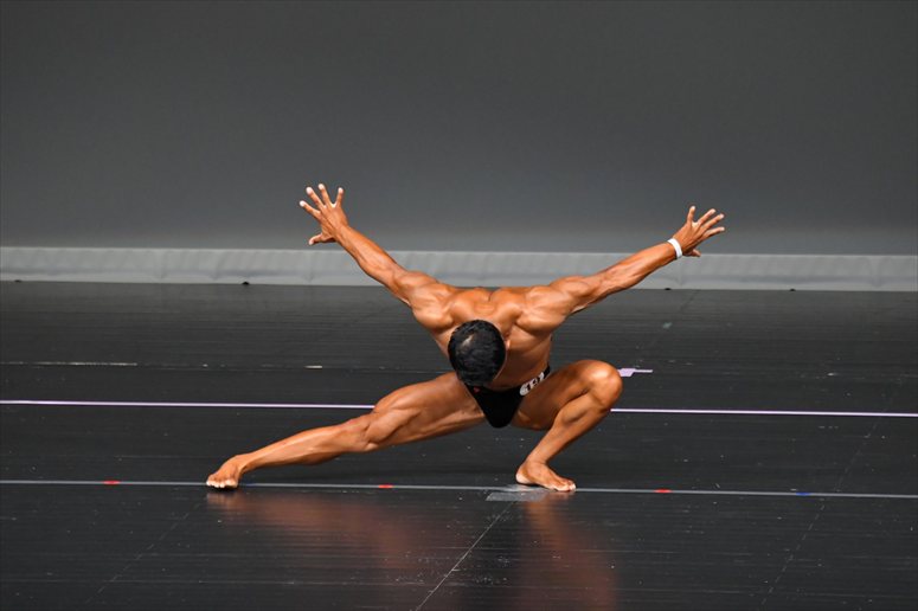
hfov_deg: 6.0
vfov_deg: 4.0
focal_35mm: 345
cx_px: 459
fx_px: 8793
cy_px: 306
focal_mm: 230
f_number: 5.6
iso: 4000
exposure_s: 1/400
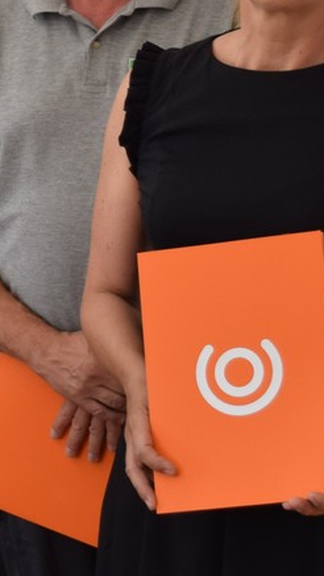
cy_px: 202
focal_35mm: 189
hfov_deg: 6.2
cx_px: -421
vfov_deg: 11.4
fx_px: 2882
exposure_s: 1/80
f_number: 5.6
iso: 320
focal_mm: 35
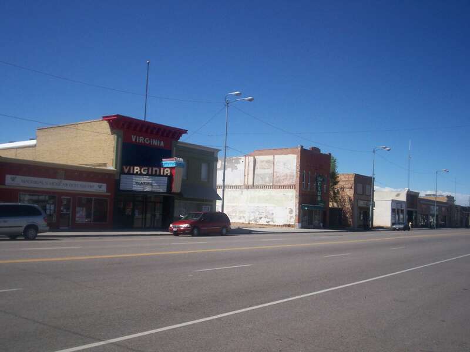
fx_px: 489
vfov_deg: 39.7
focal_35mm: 36
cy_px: 176
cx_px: 235
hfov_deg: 51.4
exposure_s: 1/1038
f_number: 4.5
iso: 100
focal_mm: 5.9
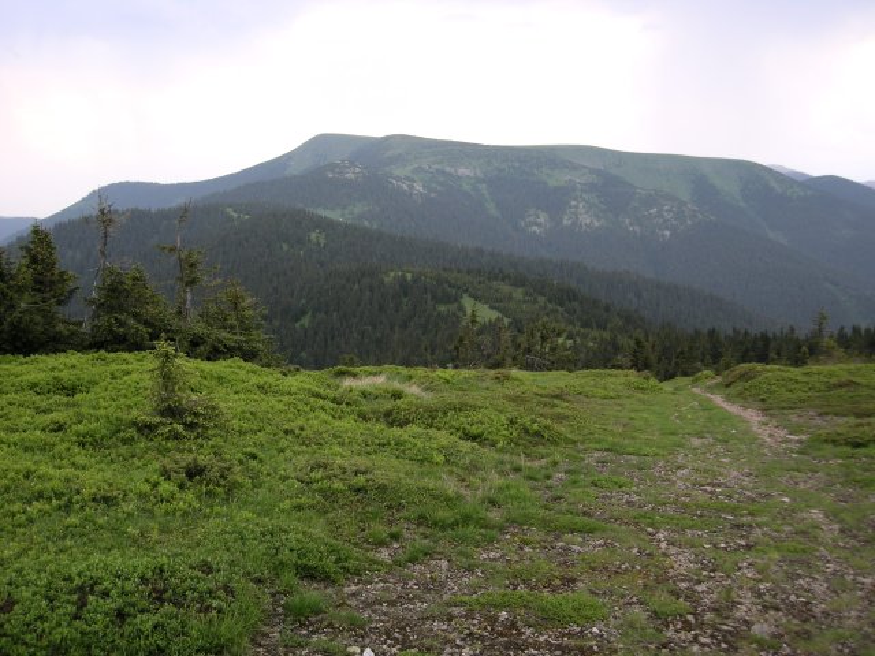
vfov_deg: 39.7
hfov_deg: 51.4
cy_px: 328
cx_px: 438
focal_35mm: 36
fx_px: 910
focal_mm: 7.5
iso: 64
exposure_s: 1/117
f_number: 3.8
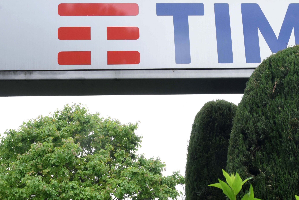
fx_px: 299
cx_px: 181
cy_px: 115
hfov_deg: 52.7
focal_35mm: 36
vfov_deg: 36.8
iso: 1600
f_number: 11
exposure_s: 1/320
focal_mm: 29
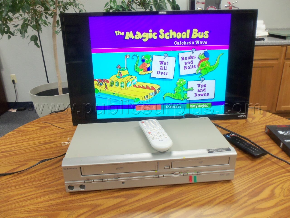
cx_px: 145
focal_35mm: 29
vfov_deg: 48.2
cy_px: 109
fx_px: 243
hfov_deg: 61.7
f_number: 3.4
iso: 125
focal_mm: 5.2
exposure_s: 1/30
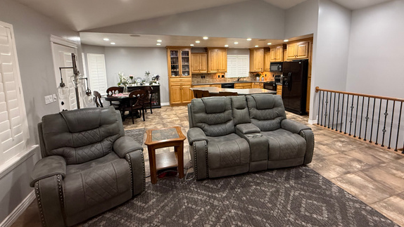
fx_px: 182
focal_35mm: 17
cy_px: 90
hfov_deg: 95.8
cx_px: 213
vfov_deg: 63.3
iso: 640
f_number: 2.2
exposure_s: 1/60
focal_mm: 2.22
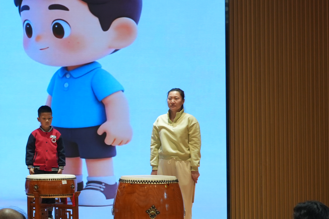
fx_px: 1051
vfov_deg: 11.9
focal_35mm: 115
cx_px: -71
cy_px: 123
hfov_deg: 17.0
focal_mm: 40
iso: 640
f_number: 7.1
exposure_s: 1/40
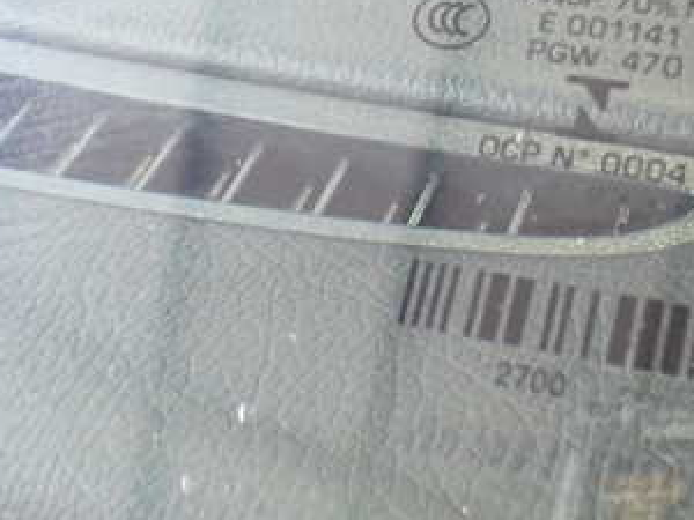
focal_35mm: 60
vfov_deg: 23.9
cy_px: 81
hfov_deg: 30.8
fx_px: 1203
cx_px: 620
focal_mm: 5.4
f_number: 2.3
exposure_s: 1/100
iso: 800
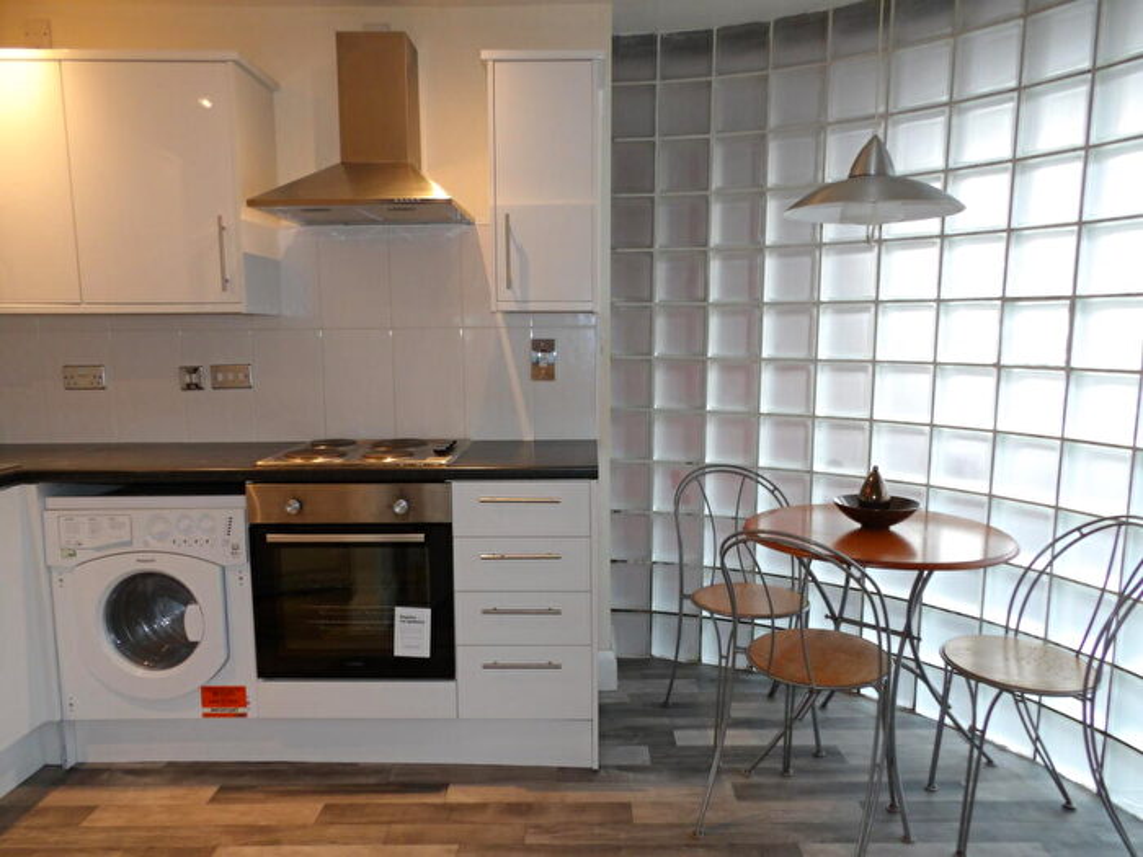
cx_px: 572
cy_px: 428
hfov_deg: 71.6
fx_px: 792
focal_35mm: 24
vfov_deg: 56.8
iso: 217
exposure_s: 1/15
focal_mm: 4.3
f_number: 4.1
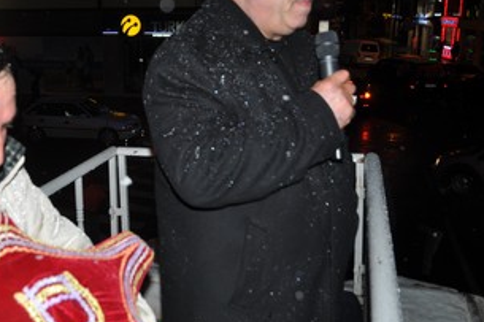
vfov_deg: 30.6
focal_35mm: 44
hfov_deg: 43.6
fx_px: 588
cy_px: 131
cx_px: 133
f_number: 3.8
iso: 200
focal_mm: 19
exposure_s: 1/60
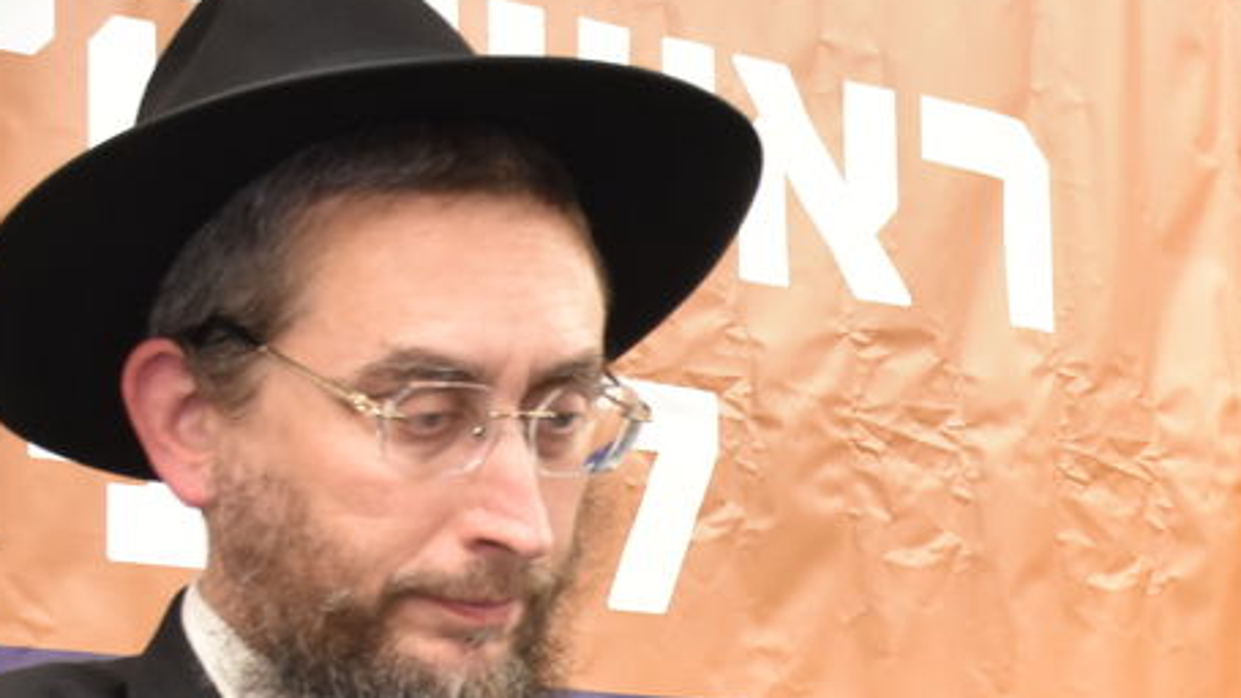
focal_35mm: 131
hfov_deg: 16.2
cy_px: 776
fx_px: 4298
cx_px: 1129
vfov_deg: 9.2
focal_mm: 27
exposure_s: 1/80
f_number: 5.6
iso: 1000
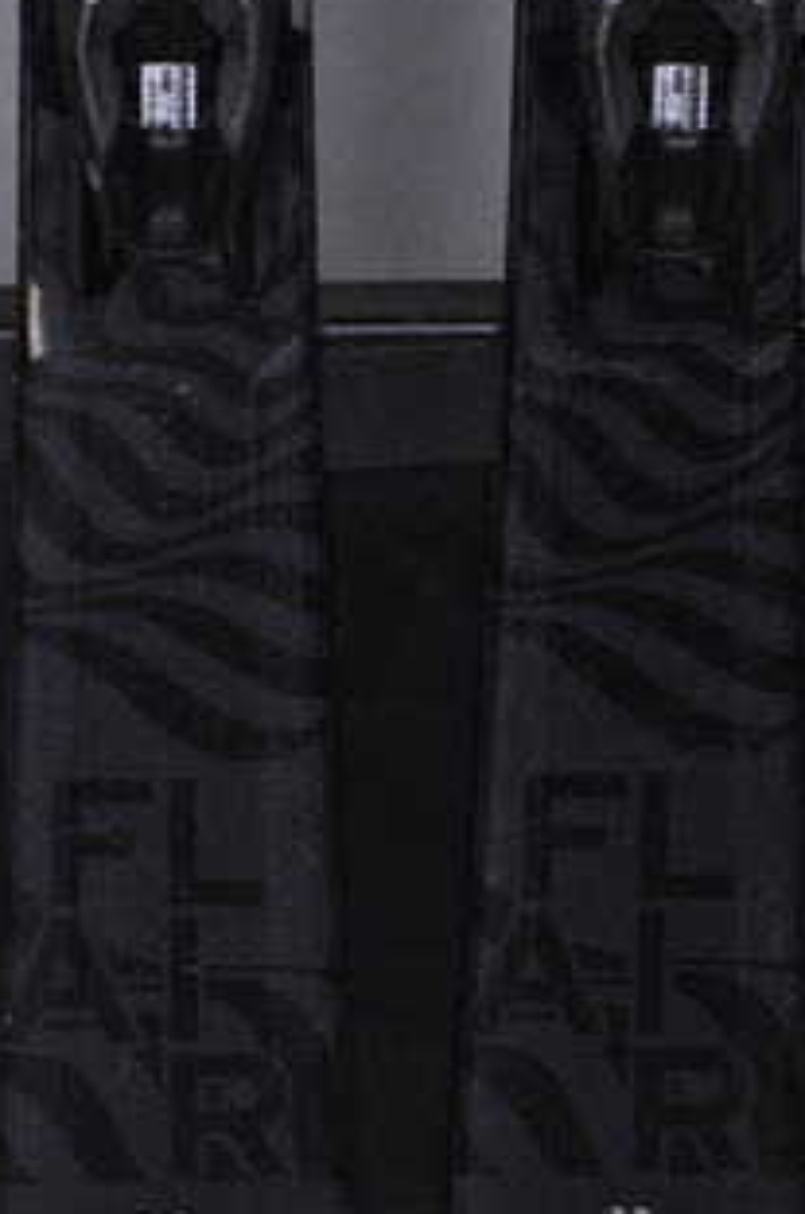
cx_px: 406
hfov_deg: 7.0
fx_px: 6562
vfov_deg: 10.6
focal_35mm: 195
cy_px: 630
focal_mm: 90
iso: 3200
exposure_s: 1/125
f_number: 11
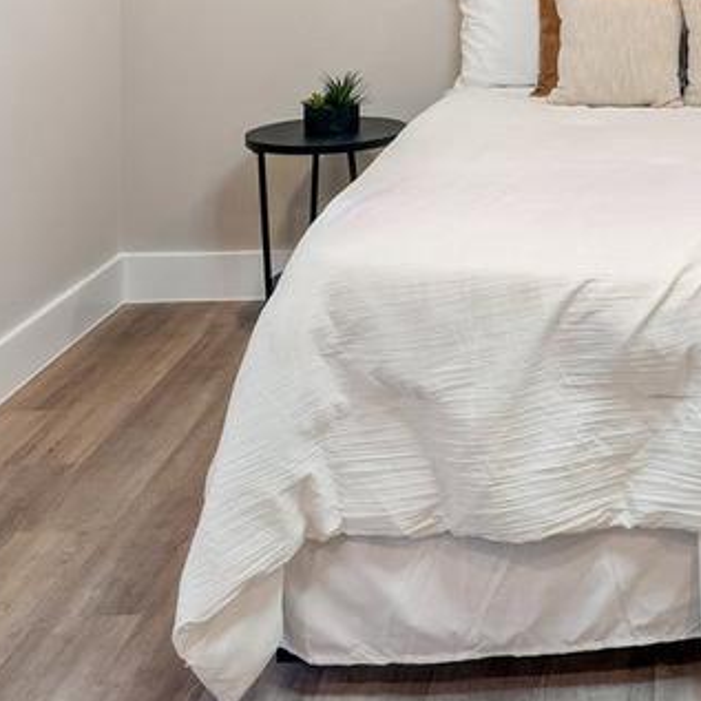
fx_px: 1290
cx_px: 683
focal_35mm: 56
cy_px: -90
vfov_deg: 27.5
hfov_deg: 28.7
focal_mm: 14.6
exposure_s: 1/3
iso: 250
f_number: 9
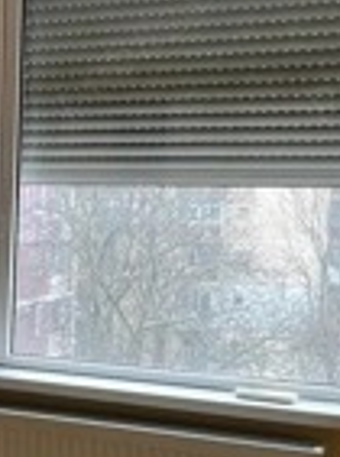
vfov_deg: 26.1
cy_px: 327
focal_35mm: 74
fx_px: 974
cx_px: -29
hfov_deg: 19.1
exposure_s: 1/60
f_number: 1.6
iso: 160
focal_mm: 5.1
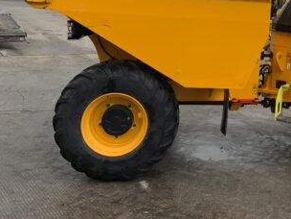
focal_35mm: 61
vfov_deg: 23.2
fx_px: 513
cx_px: 297
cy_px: 12
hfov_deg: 29.4
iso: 16
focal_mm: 3
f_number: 1.8
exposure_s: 1/545
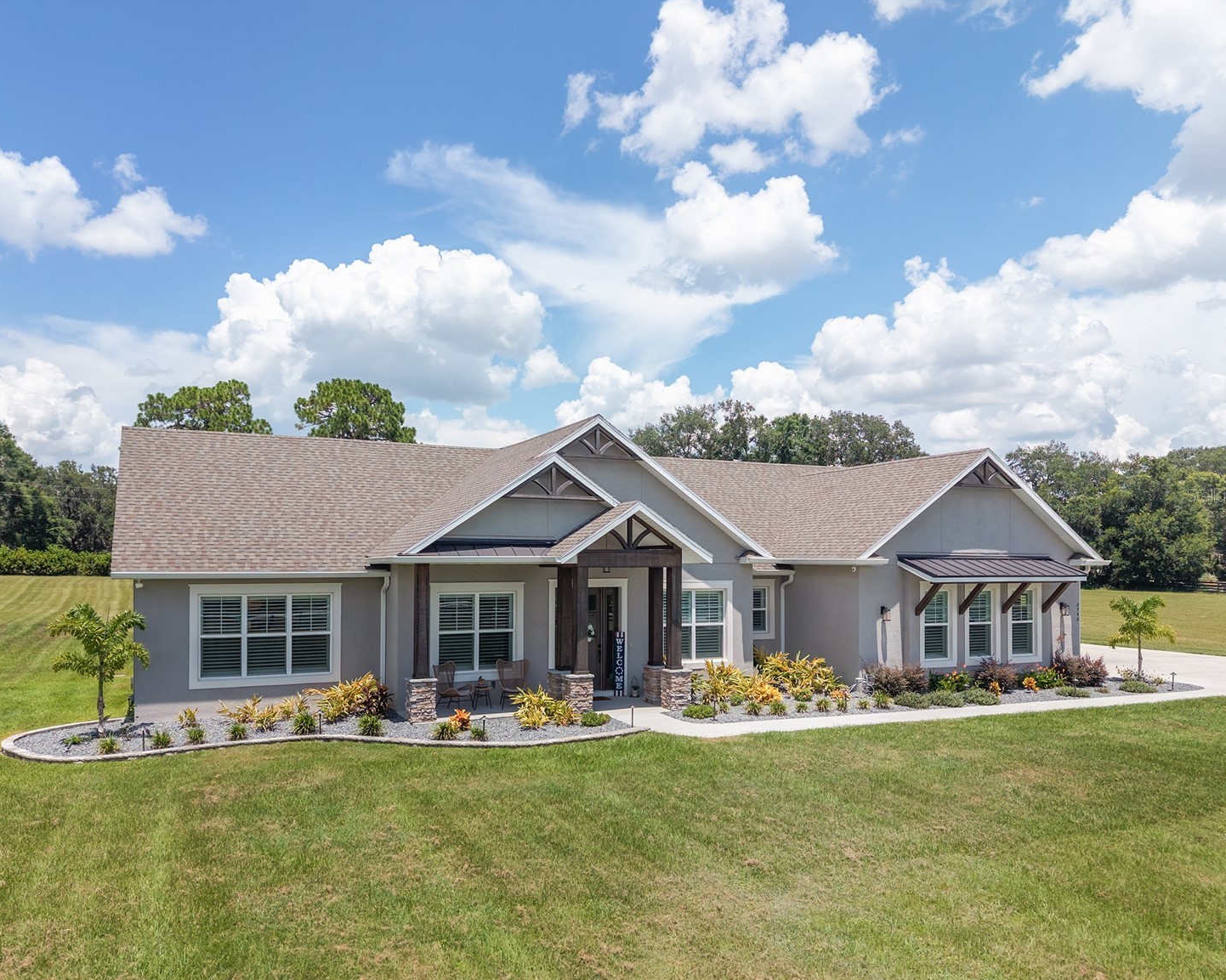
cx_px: 587
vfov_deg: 54.9
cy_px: 495
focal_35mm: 26
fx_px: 943
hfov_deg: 66.0
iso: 150
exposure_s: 1/5000
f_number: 1.8
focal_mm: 8.67
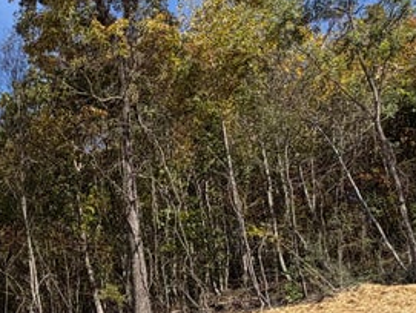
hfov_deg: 37.3
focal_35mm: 44
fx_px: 529
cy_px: 267
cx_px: -21
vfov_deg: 31.7
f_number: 2.2
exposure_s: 1/770
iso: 32
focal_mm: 2.22
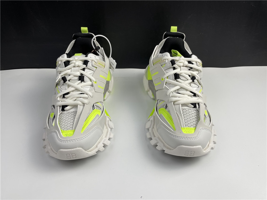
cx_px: 134
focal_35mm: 26
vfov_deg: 53.1
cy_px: 100
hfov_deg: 67.3
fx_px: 201
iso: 40
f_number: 1.6
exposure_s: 1/121
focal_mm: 4.2
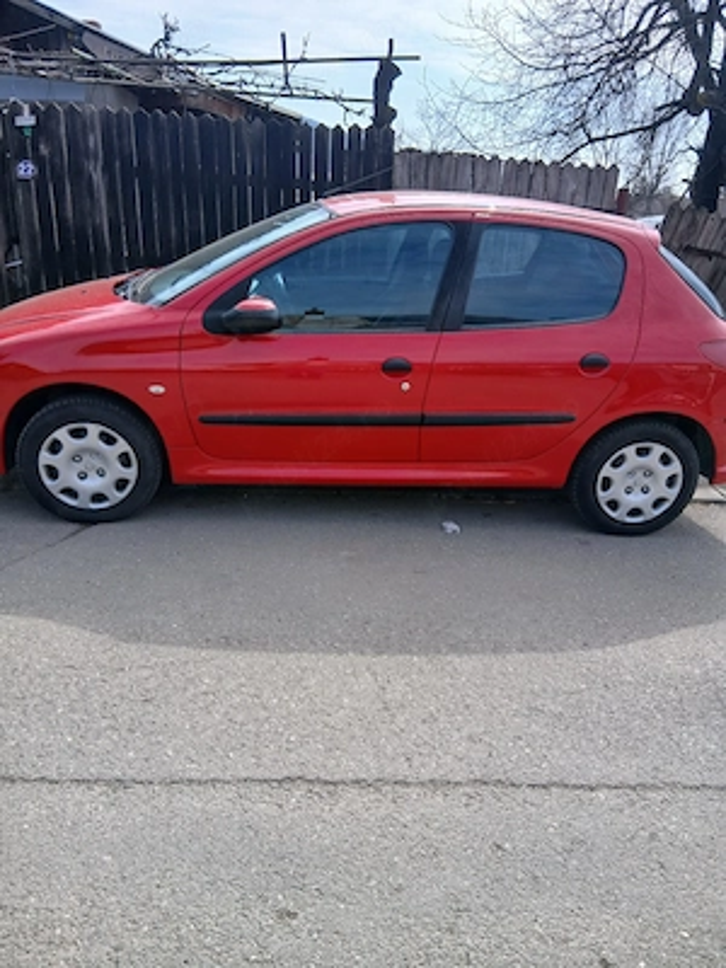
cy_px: 484
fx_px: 727
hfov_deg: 53.1
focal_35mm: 26
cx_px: 363
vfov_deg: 67.3
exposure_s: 1/345
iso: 20
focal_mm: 3.98
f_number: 1.8
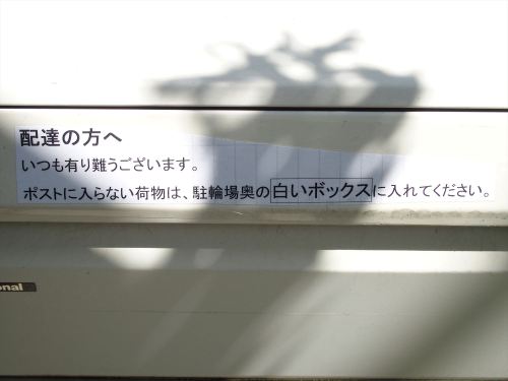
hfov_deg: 31.2
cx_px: 254
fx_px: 910
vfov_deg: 23.7
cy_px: 190
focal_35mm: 62
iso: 100
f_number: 3.5
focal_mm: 13.2
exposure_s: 1/500
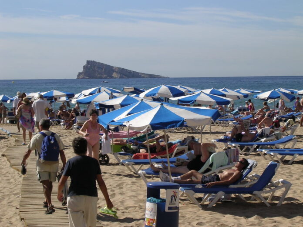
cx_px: 152
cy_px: 114
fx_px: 1007
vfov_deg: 12.9
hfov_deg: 17.1
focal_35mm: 115
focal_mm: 17.4
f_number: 4.9
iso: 100
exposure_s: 1/575
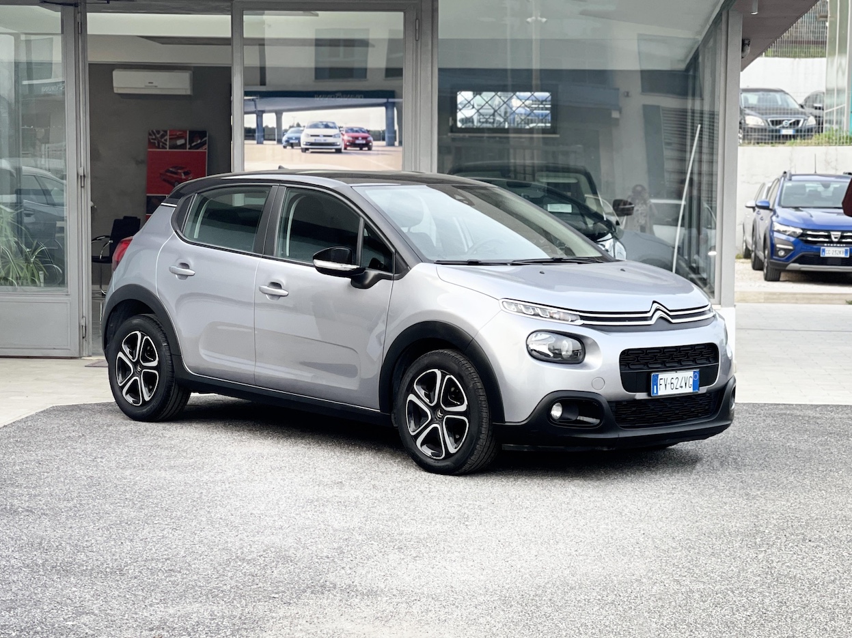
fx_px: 1575
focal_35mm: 64
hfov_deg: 30.3
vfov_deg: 22.9
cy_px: 319
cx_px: 426
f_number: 2.2
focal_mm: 7.5
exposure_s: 1/121
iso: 80
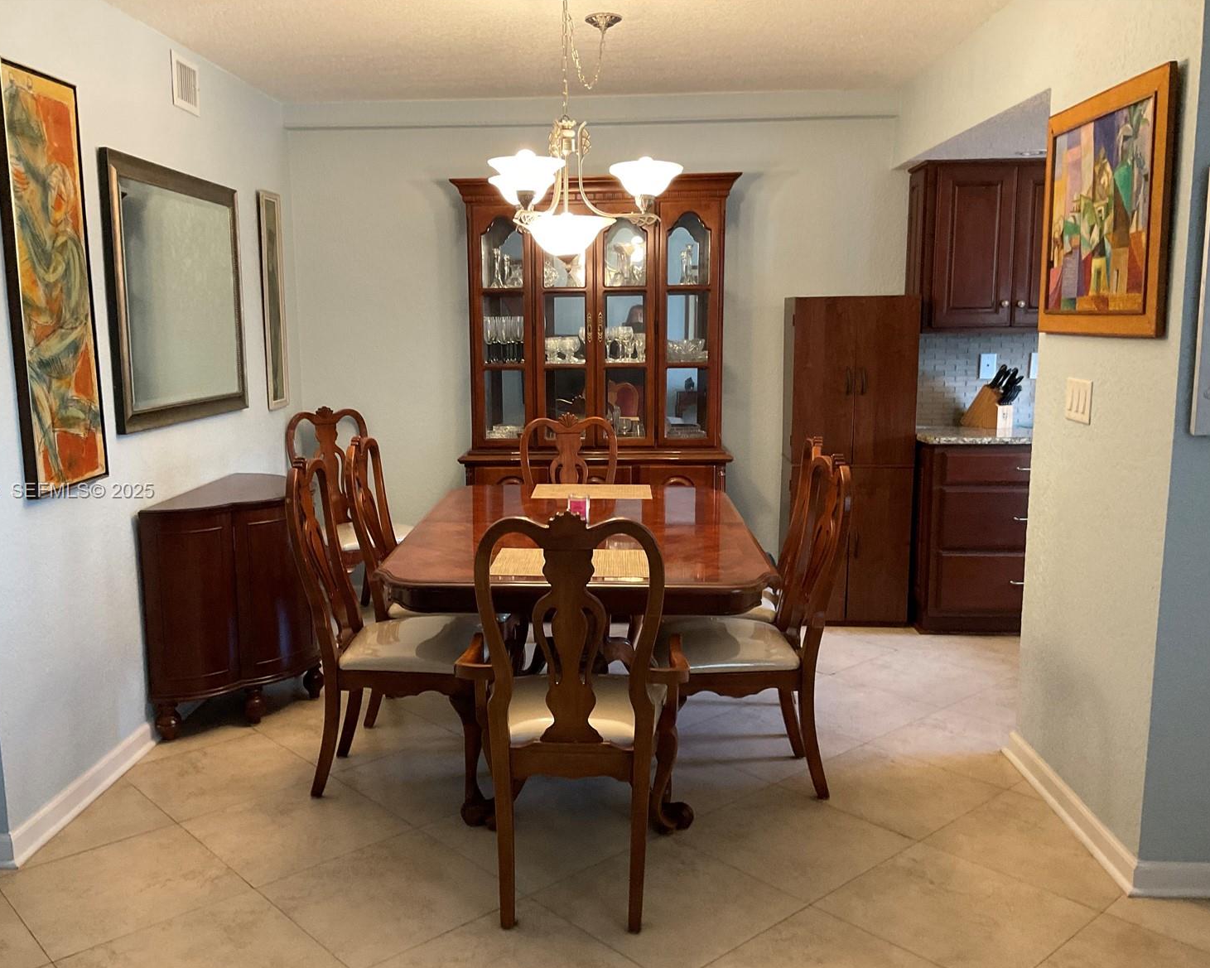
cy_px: 492
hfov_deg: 57.1
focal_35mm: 31
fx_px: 1110
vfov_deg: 47.1
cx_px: 558
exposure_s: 1/60
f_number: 1.8
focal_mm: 3
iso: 200
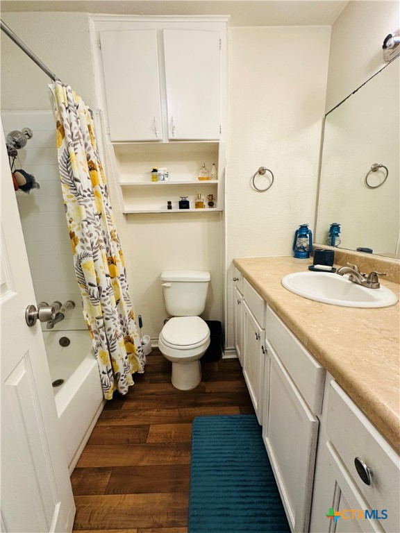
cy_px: 266
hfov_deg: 85.7
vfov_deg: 102.1
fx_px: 216
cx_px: 200
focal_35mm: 14
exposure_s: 1/120
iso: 200
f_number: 2.2
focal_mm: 2.22
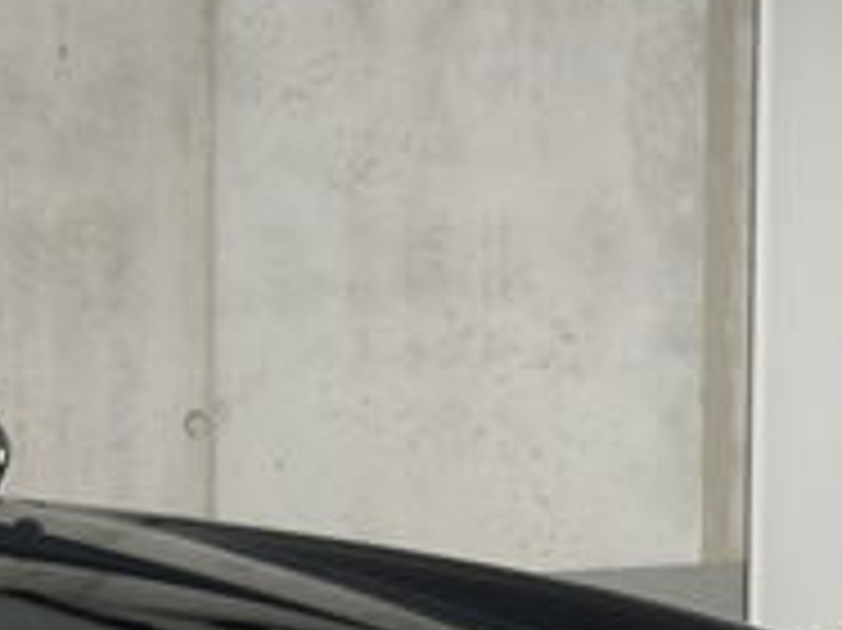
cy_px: 621
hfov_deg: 9.7
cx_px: -531
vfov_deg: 7.5
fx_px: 4789
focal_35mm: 197
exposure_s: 1/50
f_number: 1.78
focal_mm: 6.76
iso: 200
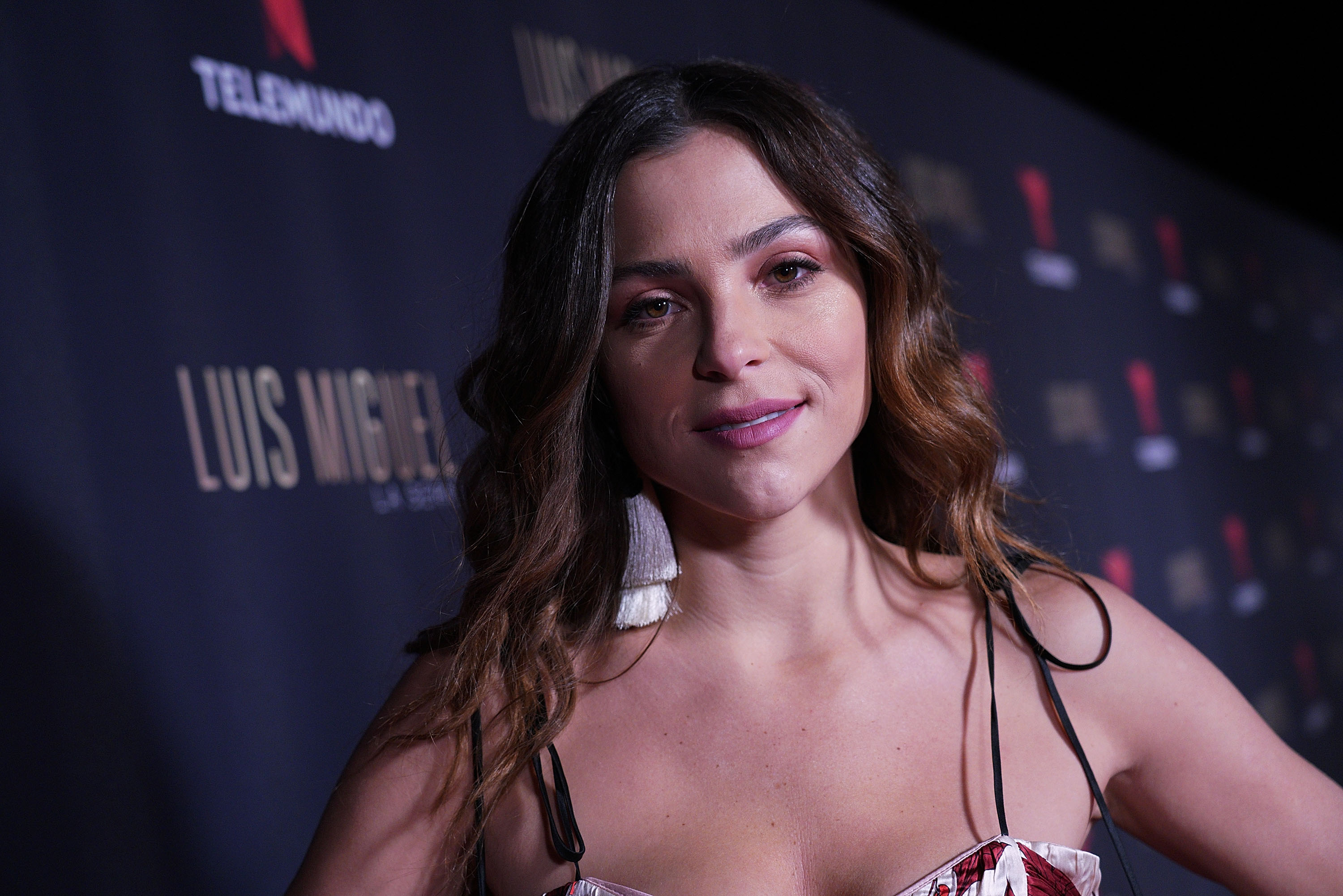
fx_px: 2276
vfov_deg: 22.3
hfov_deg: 32.9
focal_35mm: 61
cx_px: 672
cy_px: 448
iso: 3200
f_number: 4
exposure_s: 1/200
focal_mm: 61
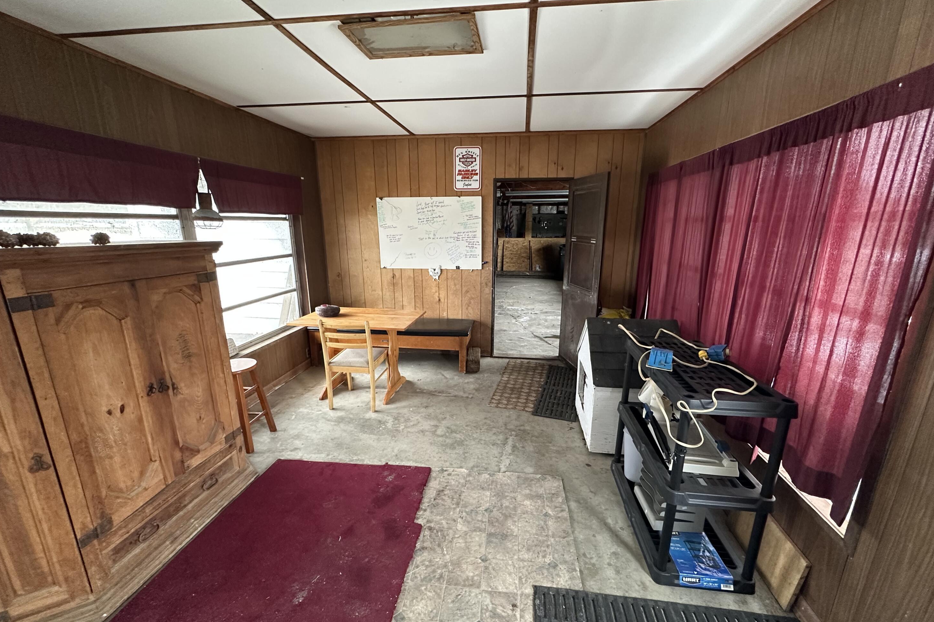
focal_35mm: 15
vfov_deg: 77.3
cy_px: 322
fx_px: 389
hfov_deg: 100.4
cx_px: 473
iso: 400
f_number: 2.2
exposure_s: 1/60
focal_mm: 2.22
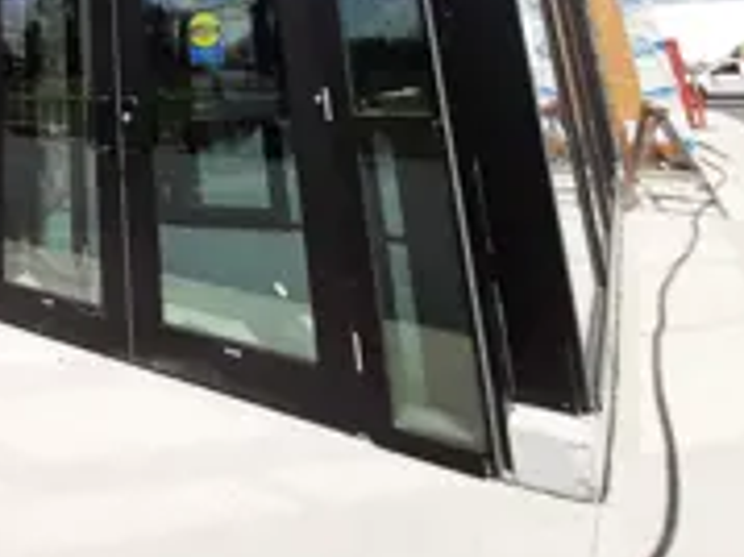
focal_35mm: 29
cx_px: 8
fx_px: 623
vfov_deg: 39.5
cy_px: -54
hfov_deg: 50.5
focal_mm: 1.42
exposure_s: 1/1555
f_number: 2.2
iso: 40
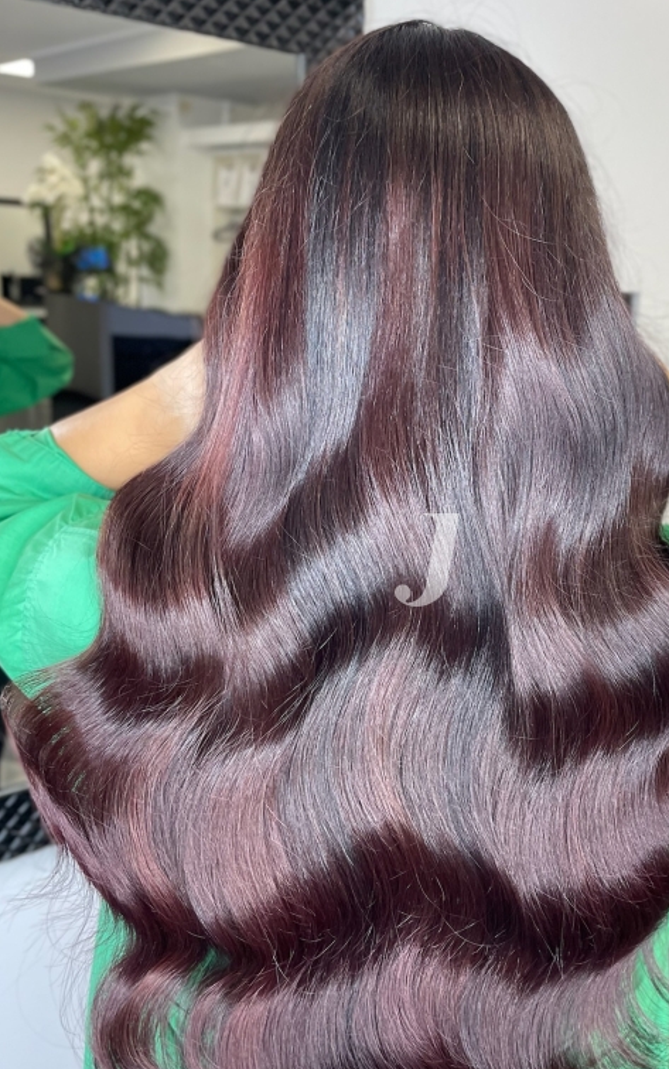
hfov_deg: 37.0
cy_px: 559
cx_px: 427
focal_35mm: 34
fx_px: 991
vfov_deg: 56.7
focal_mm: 4.2
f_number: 1.6
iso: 125
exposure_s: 1/102
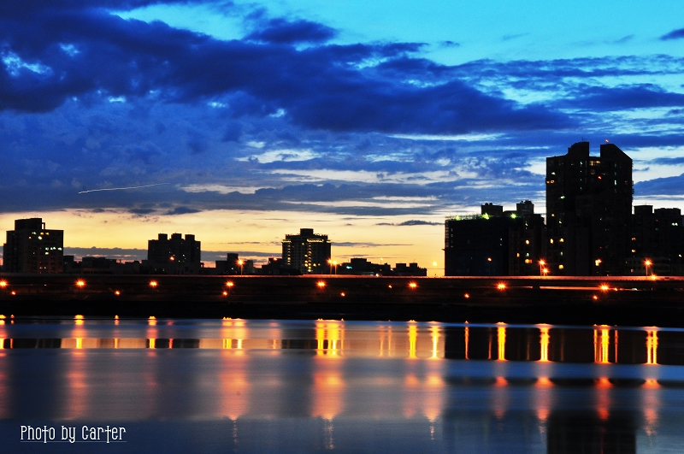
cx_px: 342
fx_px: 1423
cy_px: 227
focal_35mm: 75
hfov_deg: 27.0
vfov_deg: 18.1
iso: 200
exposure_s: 20
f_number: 22
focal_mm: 50
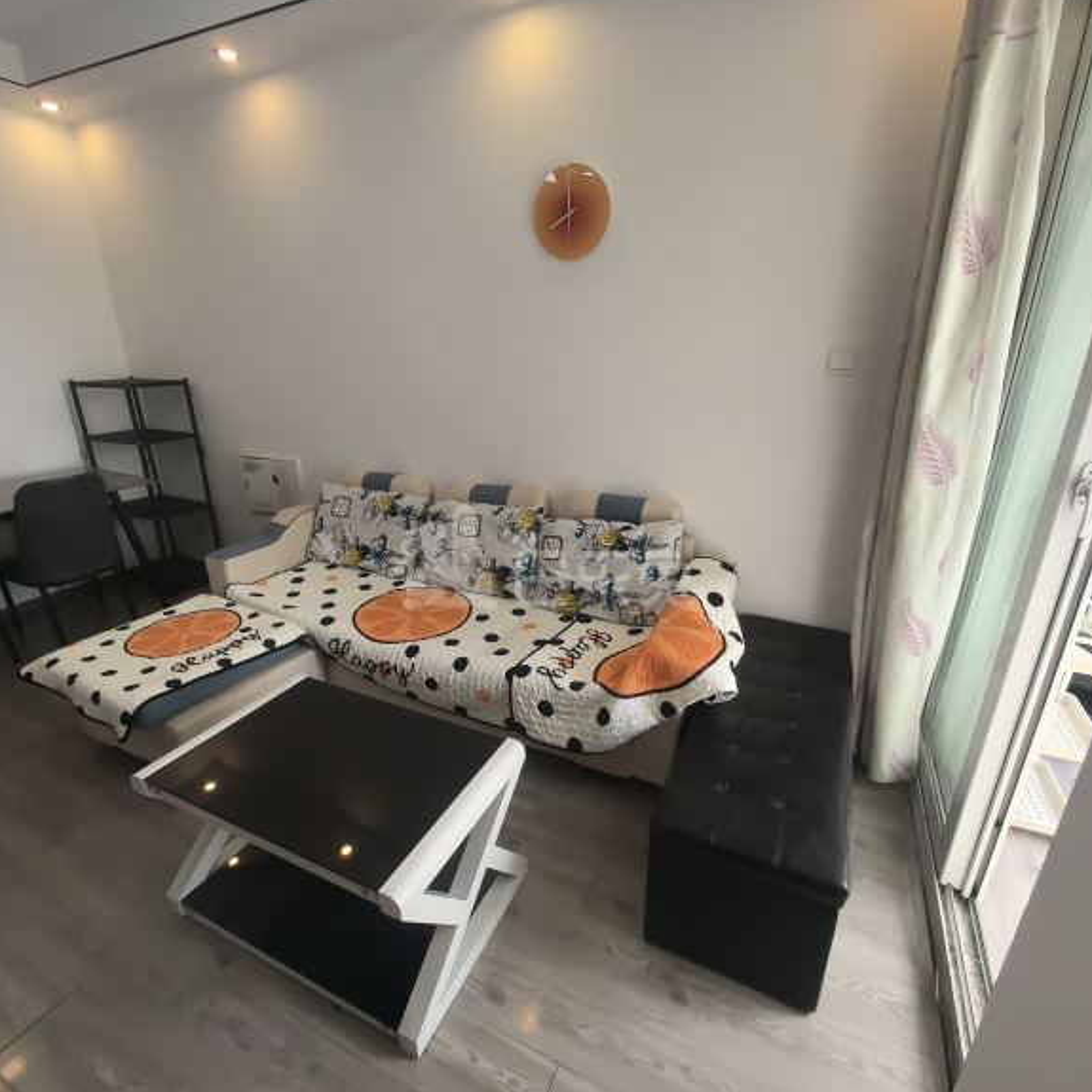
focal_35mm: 16
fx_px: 571
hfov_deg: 87.4
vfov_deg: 87.4
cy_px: 558
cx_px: 543
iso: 100
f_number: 2.2
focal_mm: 1.76
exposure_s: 1/100
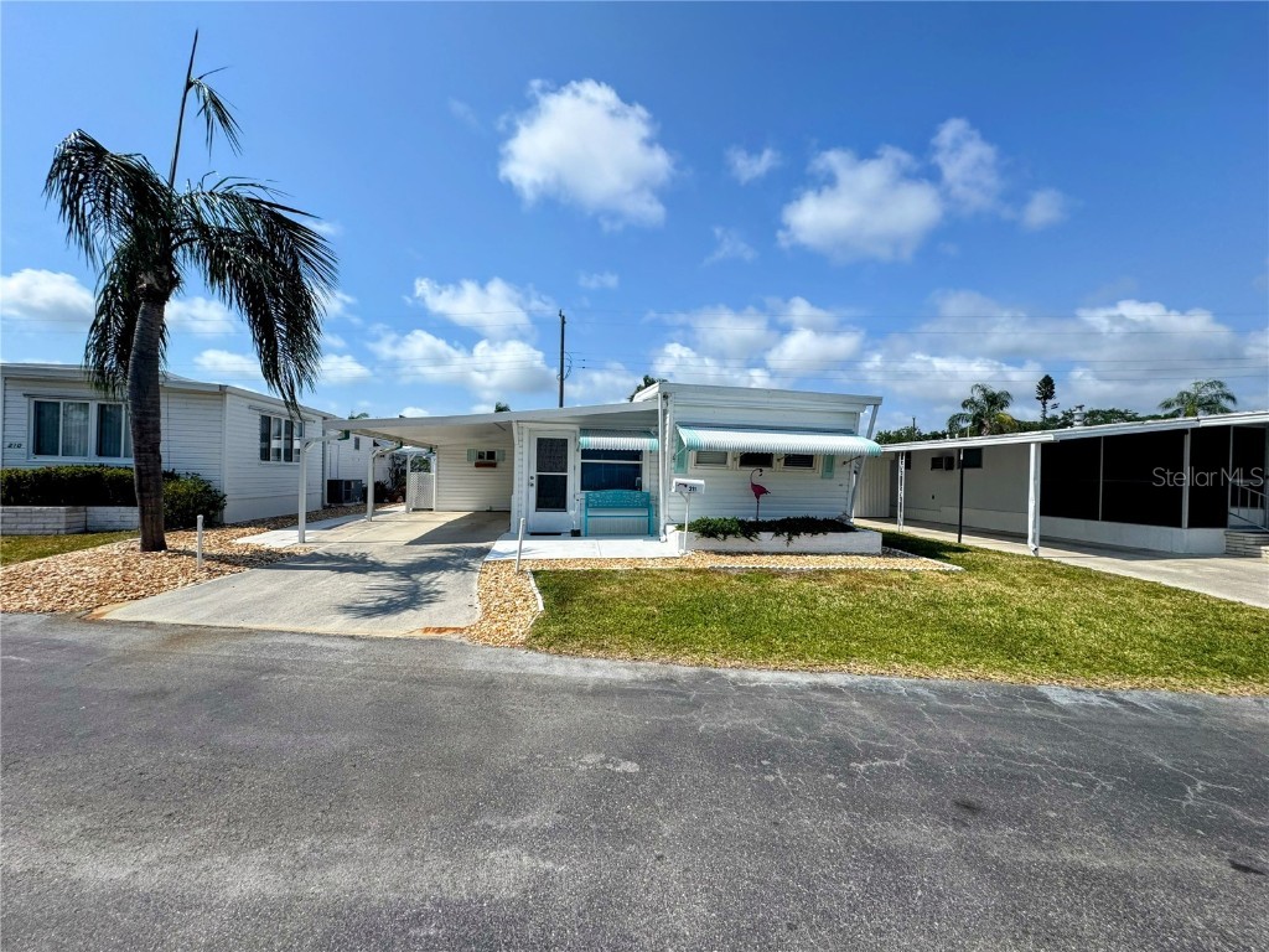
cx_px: 634
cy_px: 476
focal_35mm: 14
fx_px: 513
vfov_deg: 85.7
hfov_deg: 102.1
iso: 50
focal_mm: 2.22
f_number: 2.2
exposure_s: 1/3390
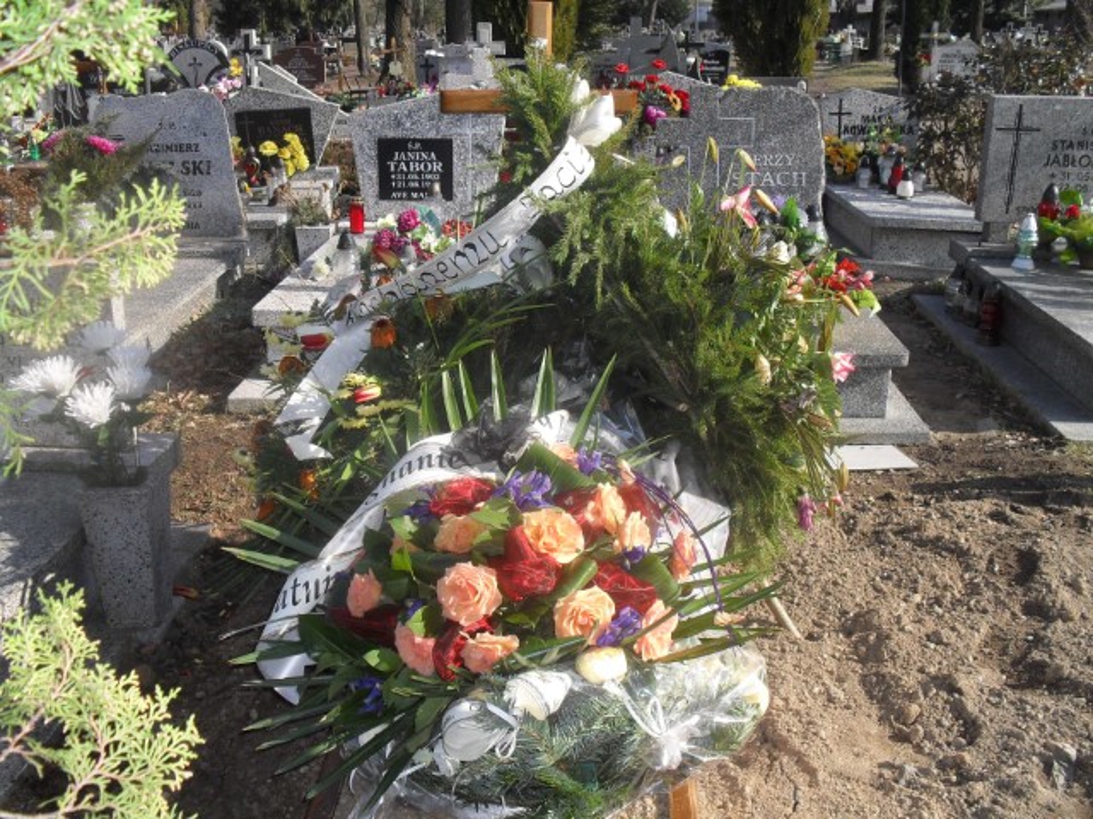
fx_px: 1105
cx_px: 546
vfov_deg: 40.7
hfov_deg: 52.6
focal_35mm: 35
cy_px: 410
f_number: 3.2
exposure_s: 1/750
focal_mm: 6.3
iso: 100
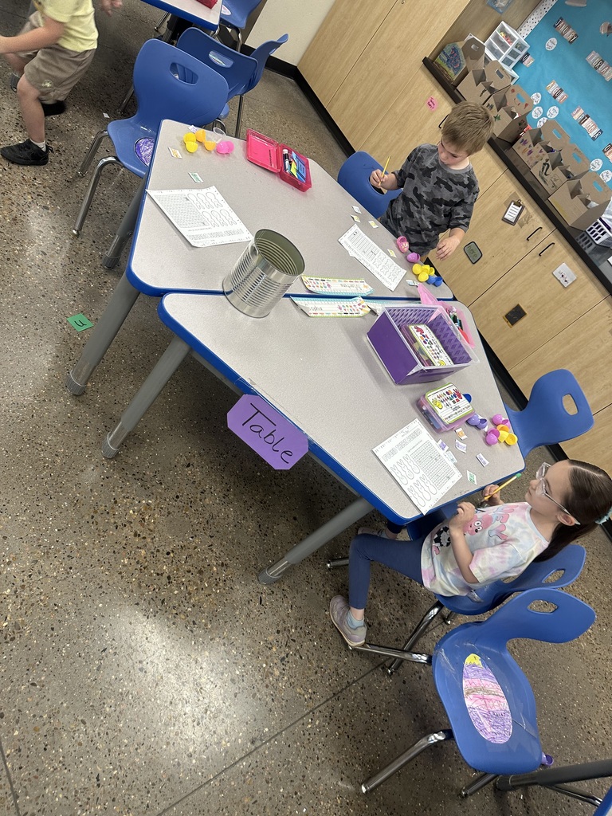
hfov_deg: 56.8
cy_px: 408
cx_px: 306
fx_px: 566
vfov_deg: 71.6
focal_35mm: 24
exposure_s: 1/121
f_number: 1.78
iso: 160
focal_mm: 6.86
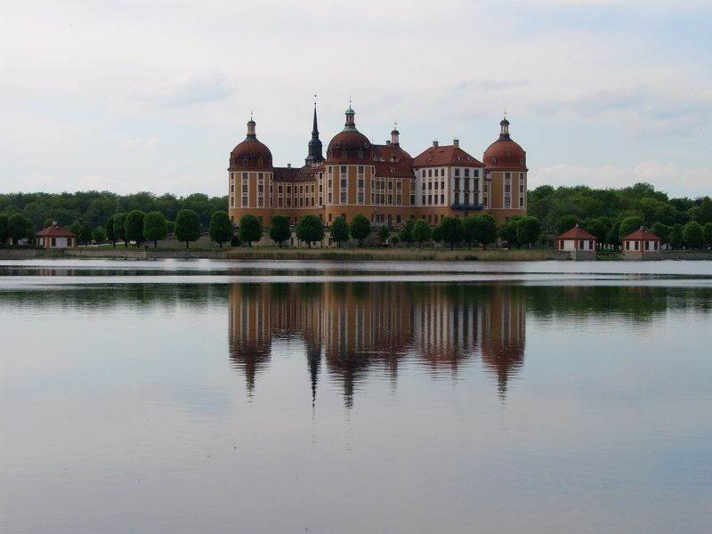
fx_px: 1604
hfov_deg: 25.0
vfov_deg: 18.9
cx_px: 356
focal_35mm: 78
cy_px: 267
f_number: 4
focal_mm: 16.05
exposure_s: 1/724
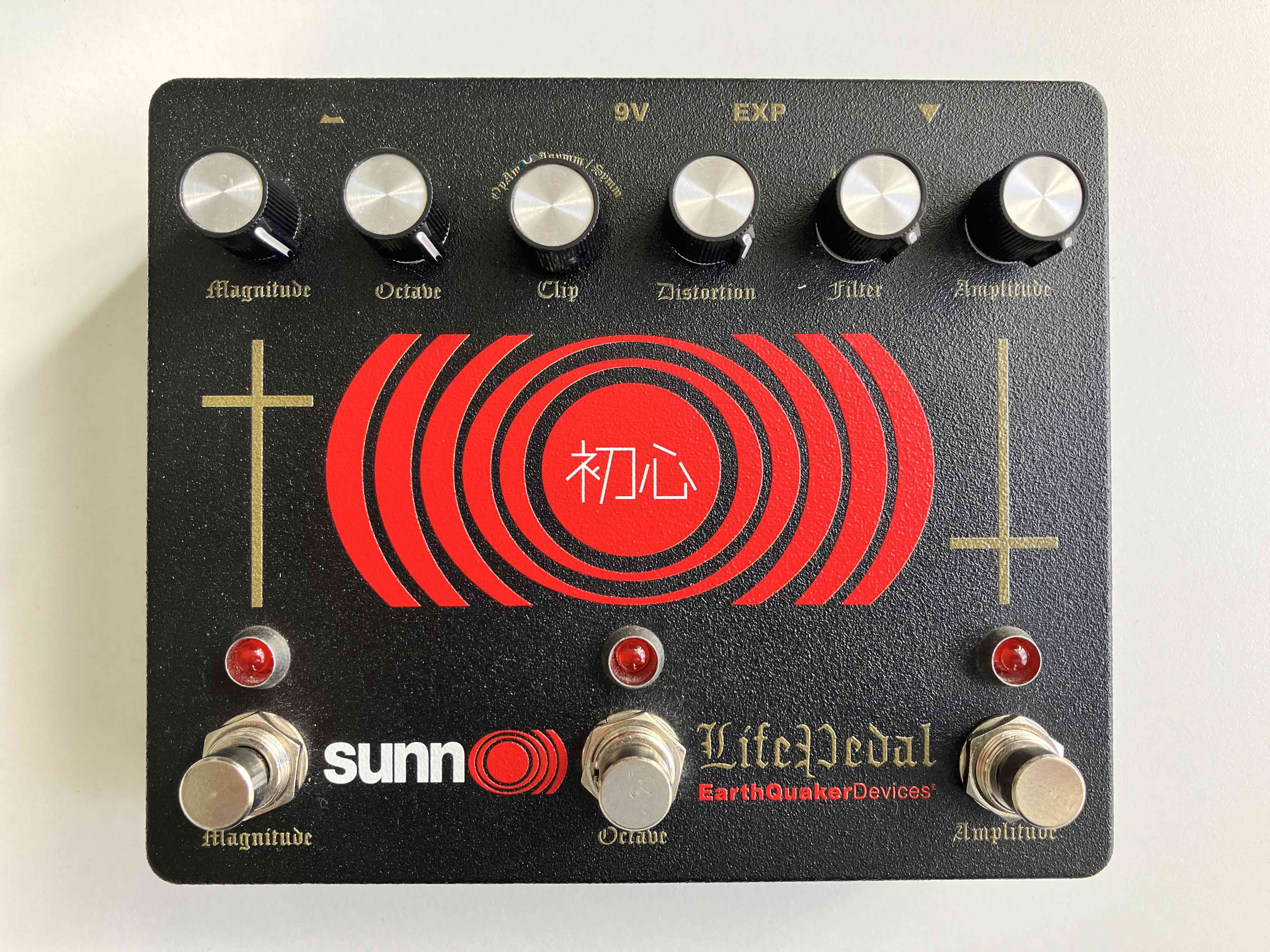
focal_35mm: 28
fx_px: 1027
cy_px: 476
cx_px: 635
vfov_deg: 49.7
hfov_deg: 63.4
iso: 80
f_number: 1.8
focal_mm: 3.99
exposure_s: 1/113
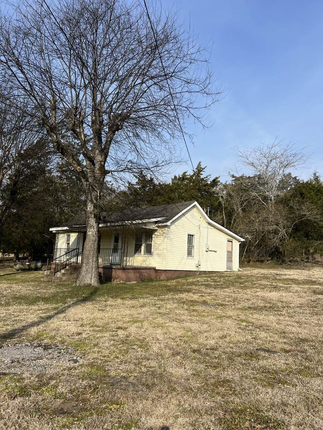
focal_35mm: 26
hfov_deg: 53.1
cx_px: 162
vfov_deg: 67.3
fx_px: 323
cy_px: 215
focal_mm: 5.7
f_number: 1.5
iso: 50
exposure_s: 1/4444
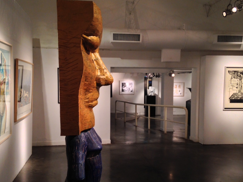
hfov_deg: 46.8
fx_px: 281
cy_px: 99
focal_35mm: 40
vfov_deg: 35.9
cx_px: 121
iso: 64
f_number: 2.4
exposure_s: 1/20
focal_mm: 4.12
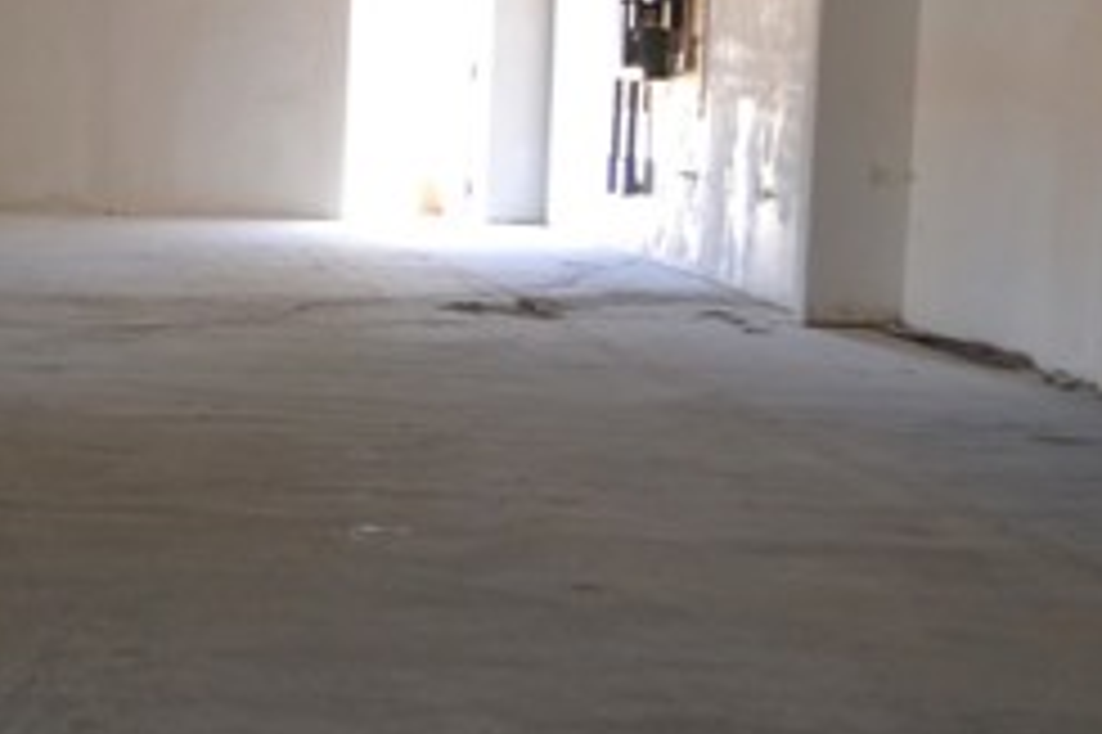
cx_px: -220
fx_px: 3120
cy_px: 254
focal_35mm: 102
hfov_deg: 18.9
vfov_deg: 13.4
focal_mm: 26
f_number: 4.2
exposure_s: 1/60
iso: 900
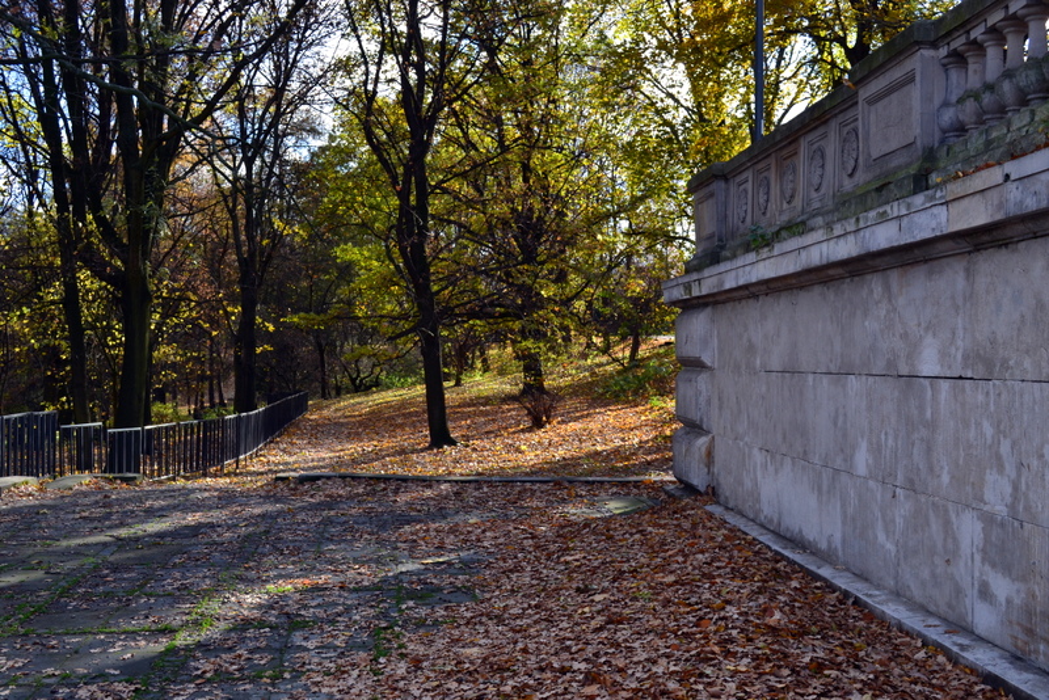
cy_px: 350
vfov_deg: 31.9
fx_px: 1224
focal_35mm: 42
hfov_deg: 46.4
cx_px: 524
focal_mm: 28
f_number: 9
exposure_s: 1/80
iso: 400
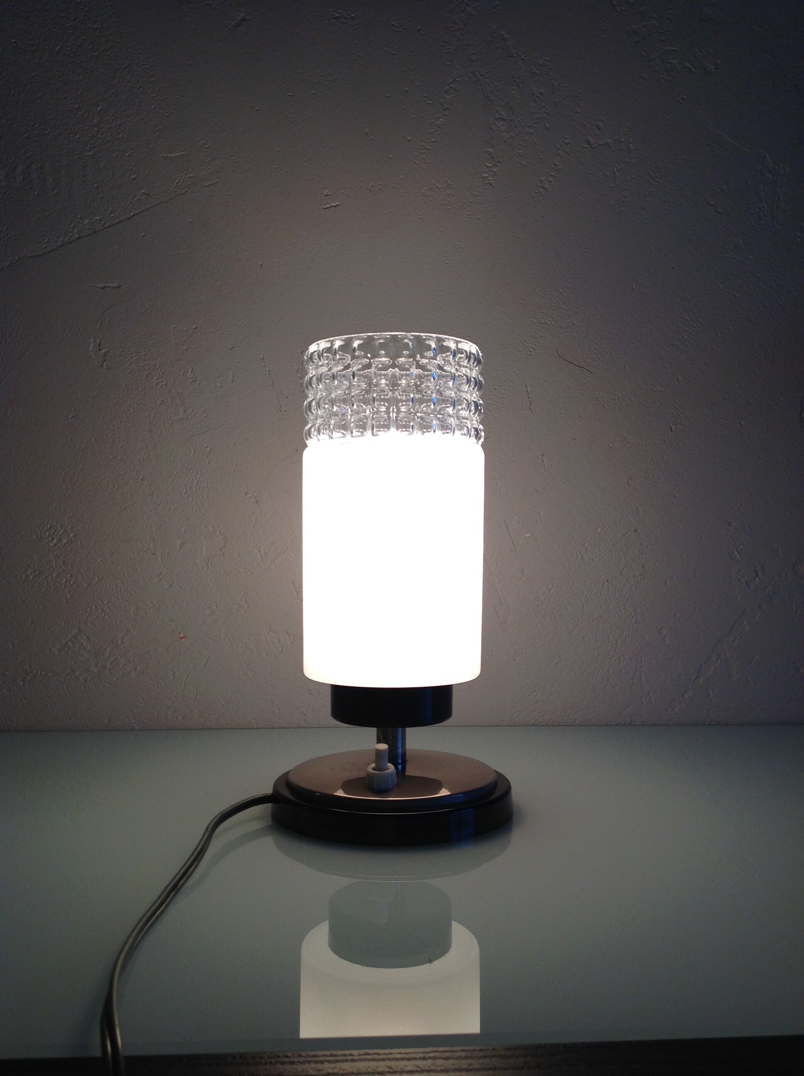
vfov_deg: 52.7
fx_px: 1087
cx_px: 402
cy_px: 538
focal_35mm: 35
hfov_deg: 40.6
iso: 64
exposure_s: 1/50
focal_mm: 4.28
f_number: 2.4
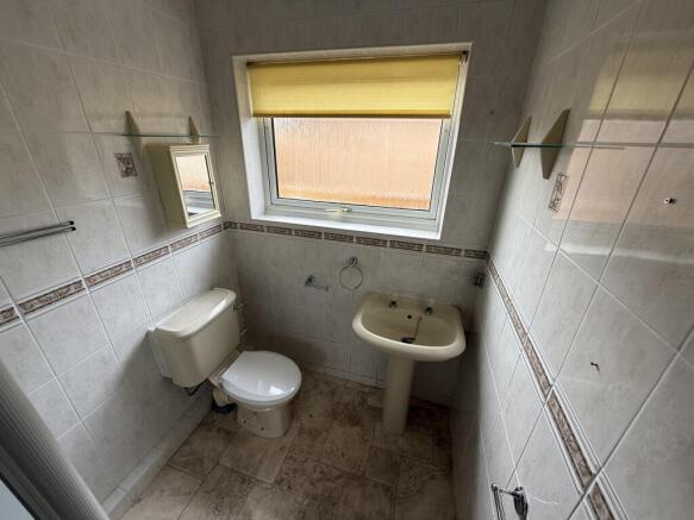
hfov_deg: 102.1
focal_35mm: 14
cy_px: 260
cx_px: 347
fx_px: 281
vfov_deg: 85.7
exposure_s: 1/99
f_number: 2.2
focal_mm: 2.22
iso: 64
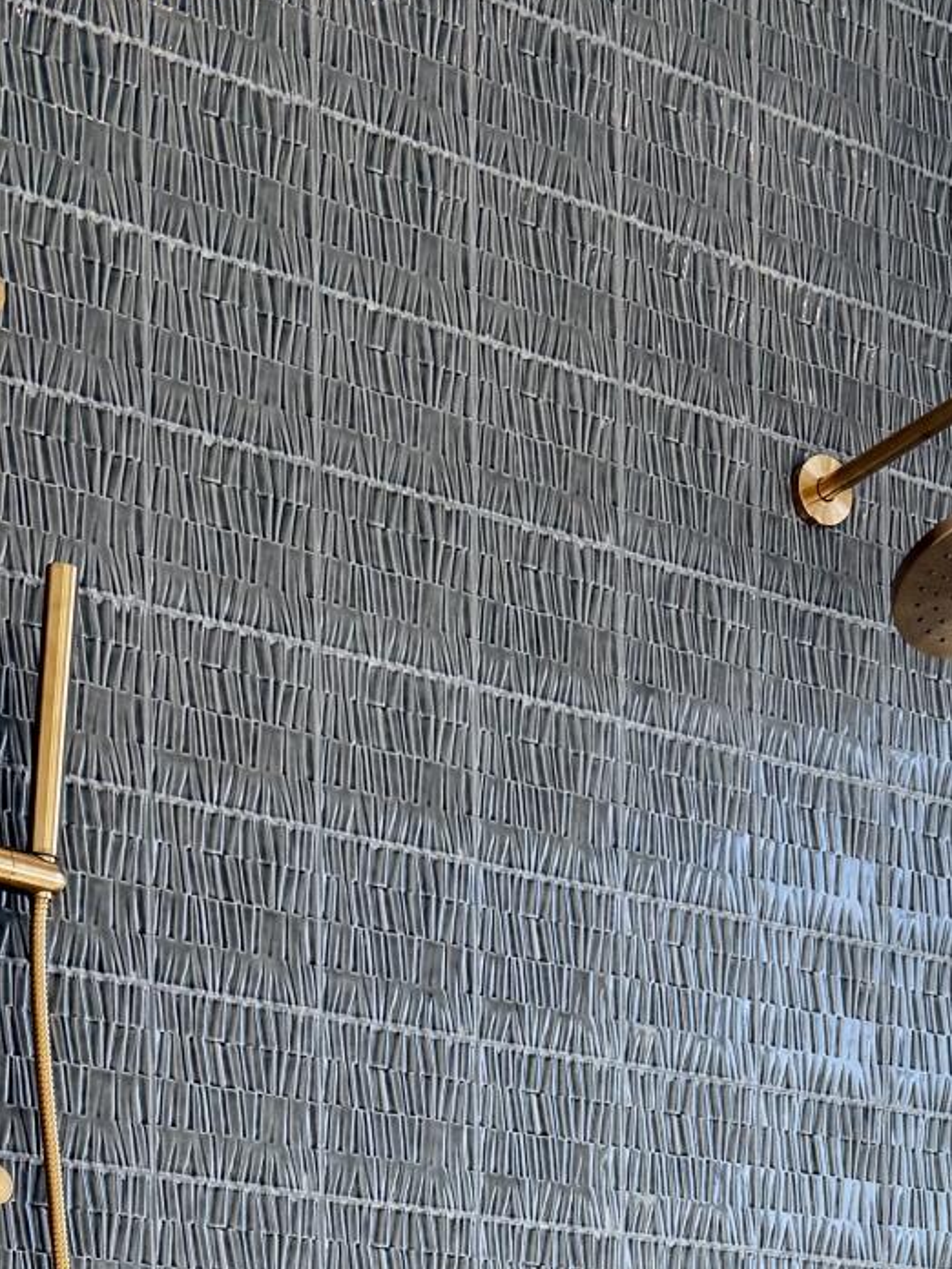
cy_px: 1741
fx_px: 2530
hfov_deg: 21.3
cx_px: 520
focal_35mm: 69
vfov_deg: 24.0
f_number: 1.78
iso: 100
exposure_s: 1/742
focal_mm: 6.76
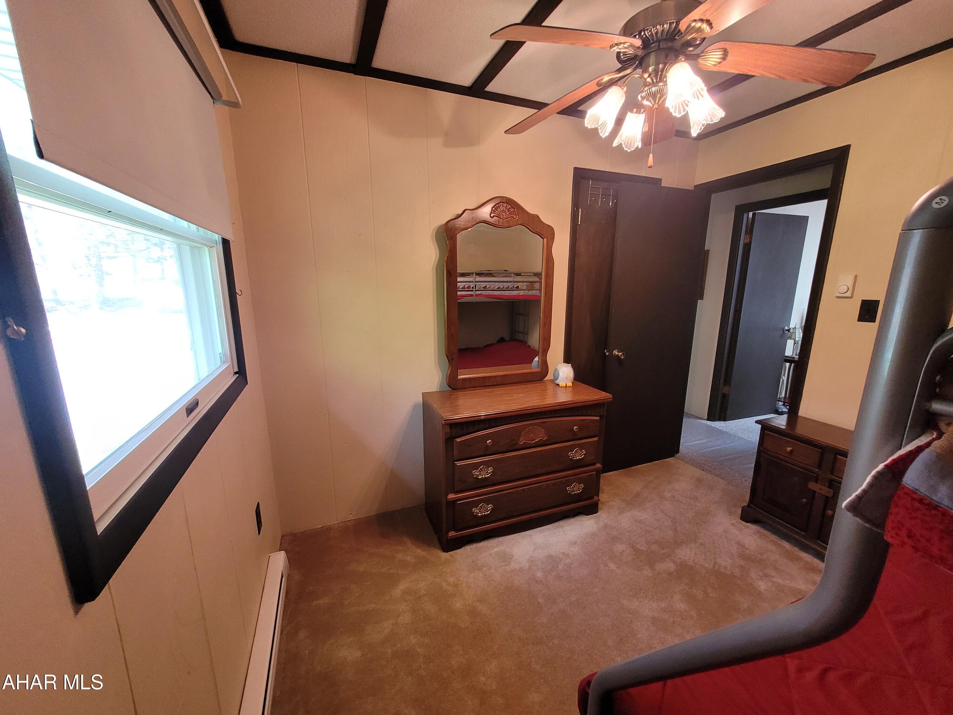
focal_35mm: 13
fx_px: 358
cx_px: 476
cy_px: 358
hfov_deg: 106.2
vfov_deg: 89.9
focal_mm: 1.74
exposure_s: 1/60
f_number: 2.2
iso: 250
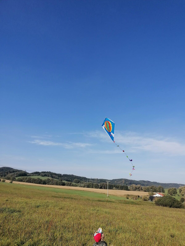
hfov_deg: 51.4
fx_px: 192
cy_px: 123
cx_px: 92
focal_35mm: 27
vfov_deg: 65.3
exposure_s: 1/1546
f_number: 1.8
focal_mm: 4.75
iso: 50
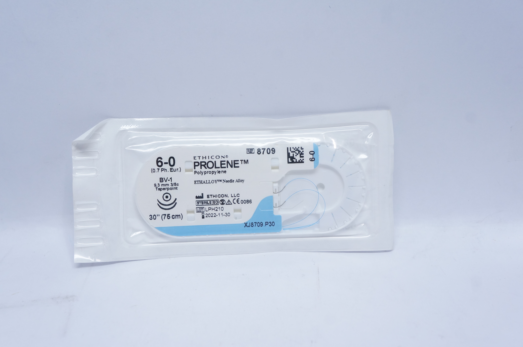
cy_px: 174
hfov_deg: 43.6
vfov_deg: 29.8
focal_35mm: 45
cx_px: 262
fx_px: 653
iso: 800
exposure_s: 1/60
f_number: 7.1
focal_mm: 30
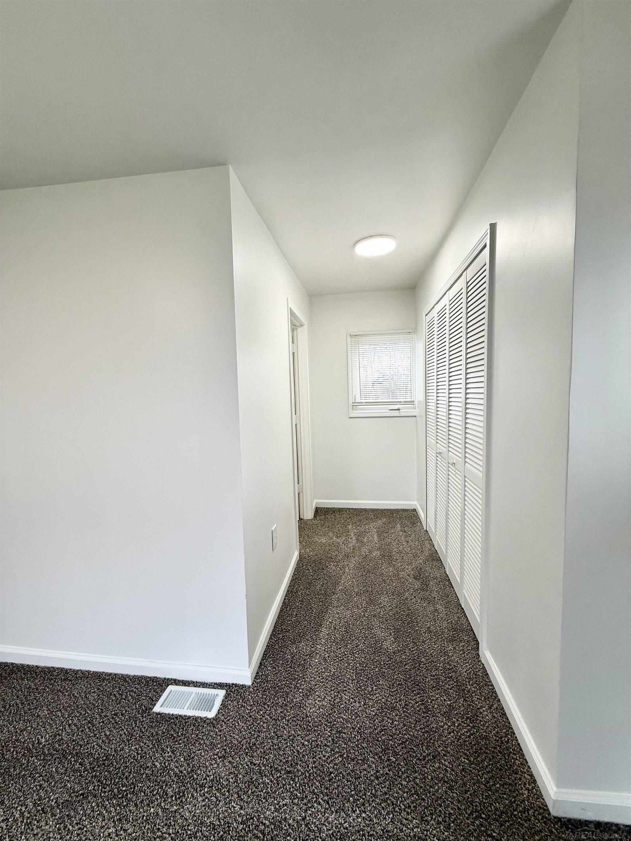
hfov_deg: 85.7
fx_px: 340
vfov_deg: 102.1
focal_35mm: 14
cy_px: 420
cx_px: 316
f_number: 2.2
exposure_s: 1/120
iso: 100
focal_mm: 2.22
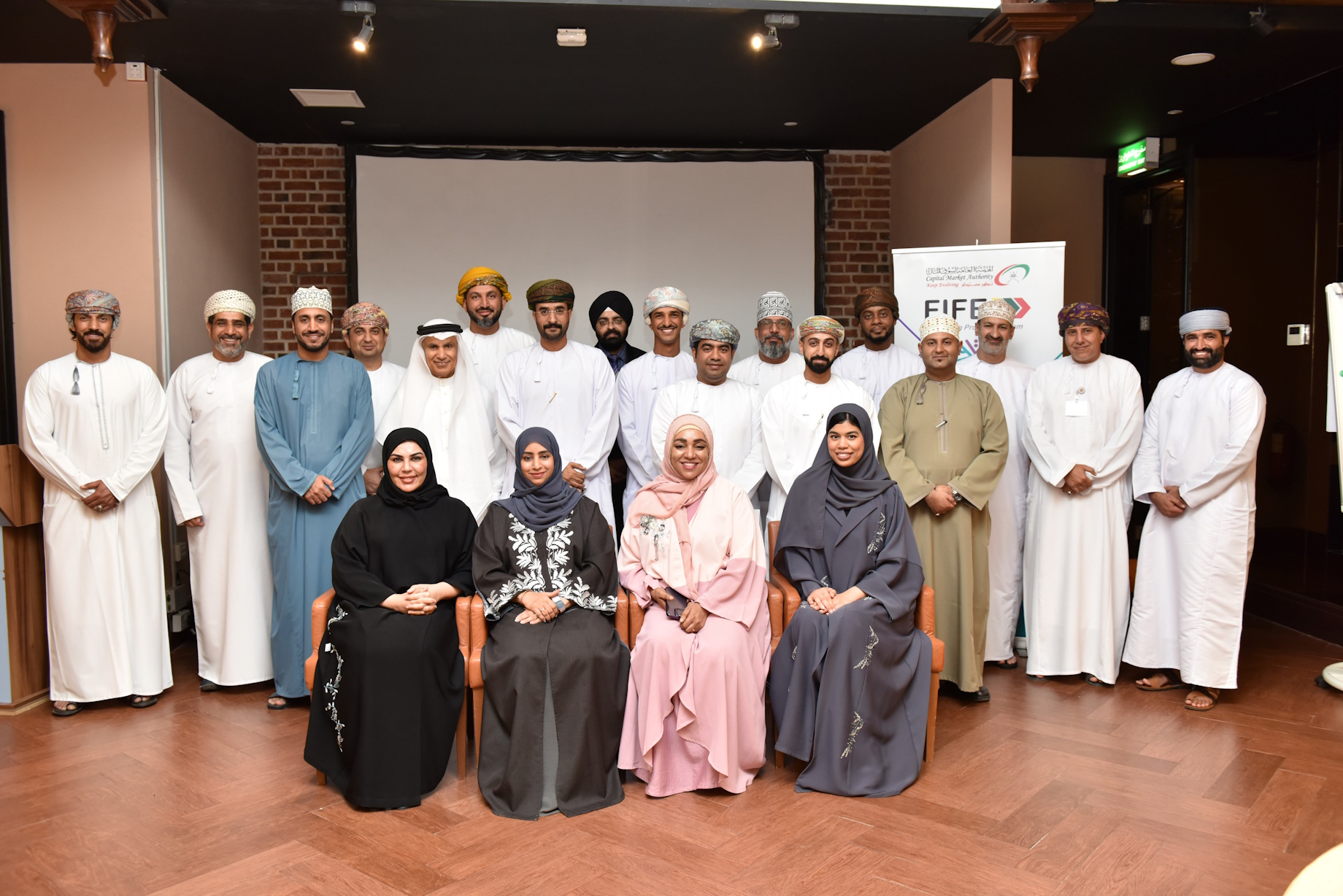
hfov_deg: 63.6
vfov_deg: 45.0
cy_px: 448
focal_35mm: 29
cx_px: 672
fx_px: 1082
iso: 1000
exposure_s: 1/125
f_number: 3.5
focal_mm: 29
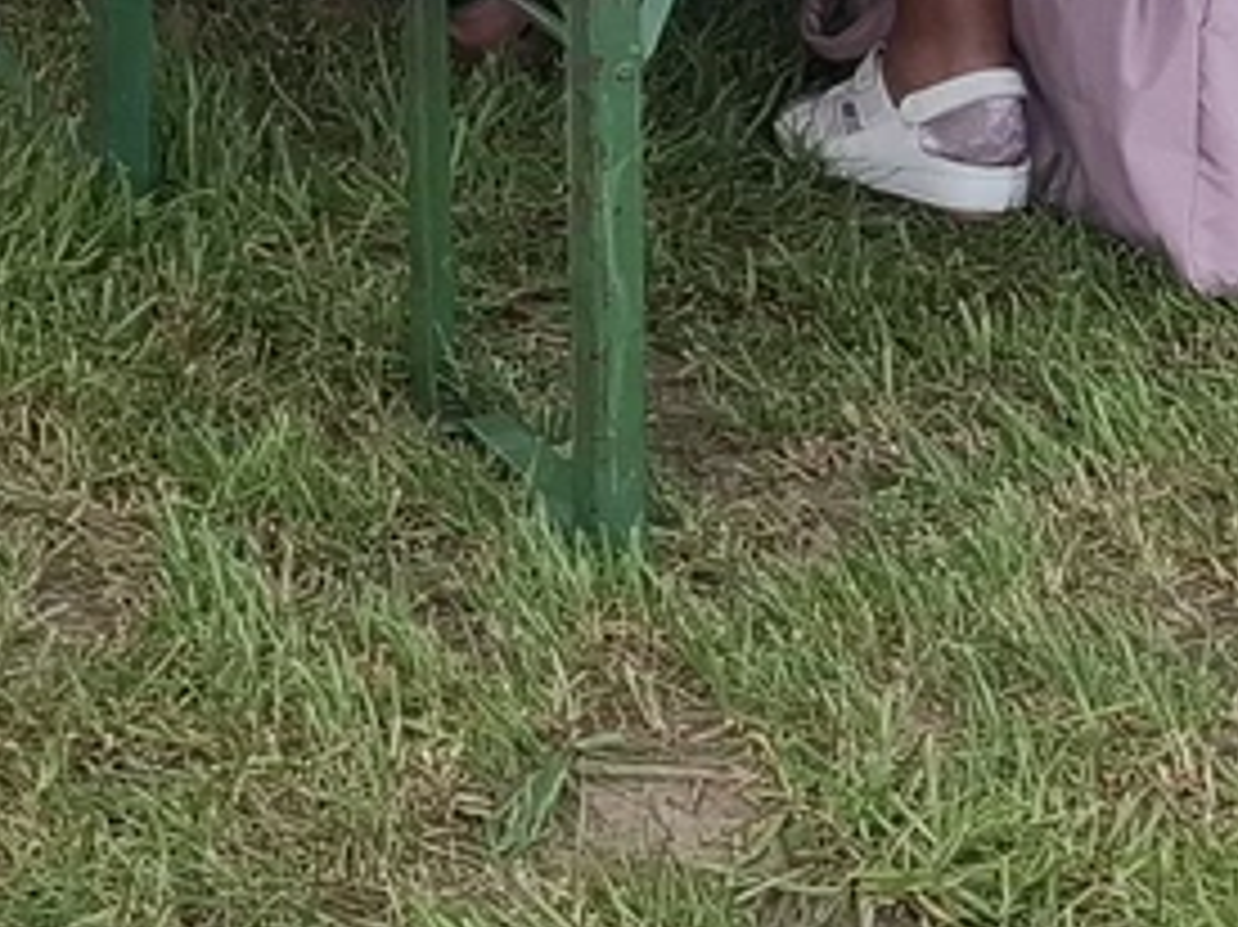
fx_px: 4790
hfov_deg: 14.6
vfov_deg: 9.5
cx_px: 86
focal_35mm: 134
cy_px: -1494
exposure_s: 1/703
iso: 50
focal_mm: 5.54
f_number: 1.8
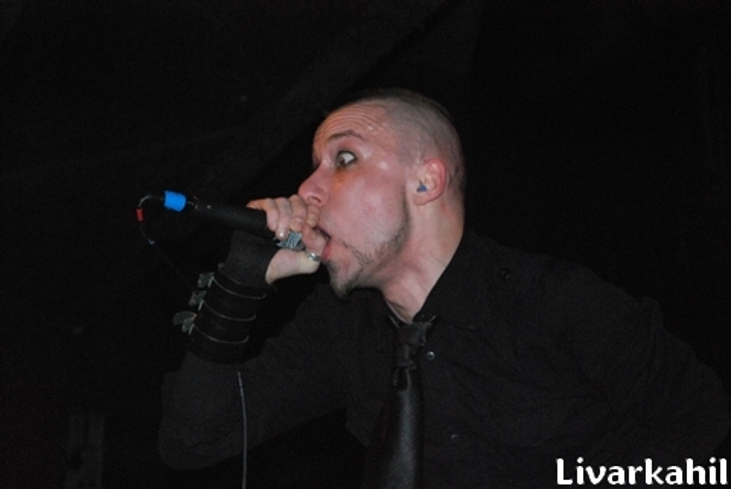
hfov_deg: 24.6
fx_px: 1677
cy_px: 244
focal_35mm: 82
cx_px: 366
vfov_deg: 16.6
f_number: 7.1
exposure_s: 1/60
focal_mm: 55
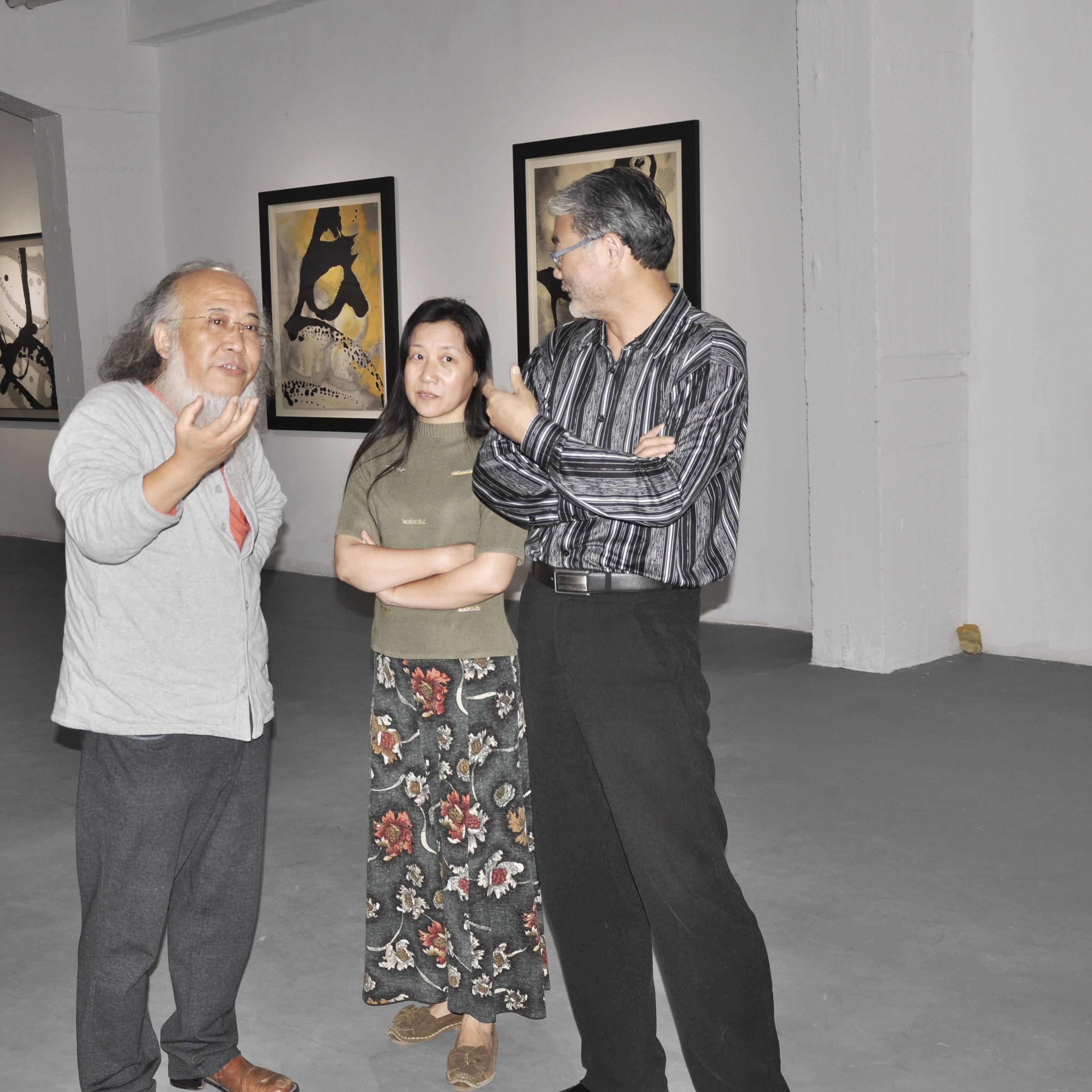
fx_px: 1785
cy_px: 546
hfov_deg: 33.9
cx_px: 422
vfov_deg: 34.0
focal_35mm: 50
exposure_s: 1/60
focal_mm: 26
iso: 200
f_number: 4
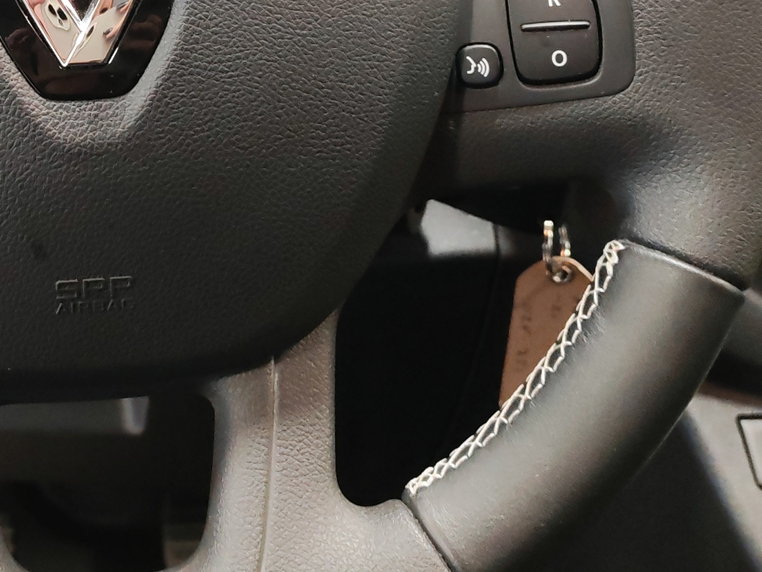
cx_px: 108
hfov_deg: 26.3
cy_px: -5
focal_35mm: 72
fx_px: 1585
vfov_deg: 19.8
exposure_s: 1/50
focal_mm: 6.12
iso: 1600
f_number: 1.9
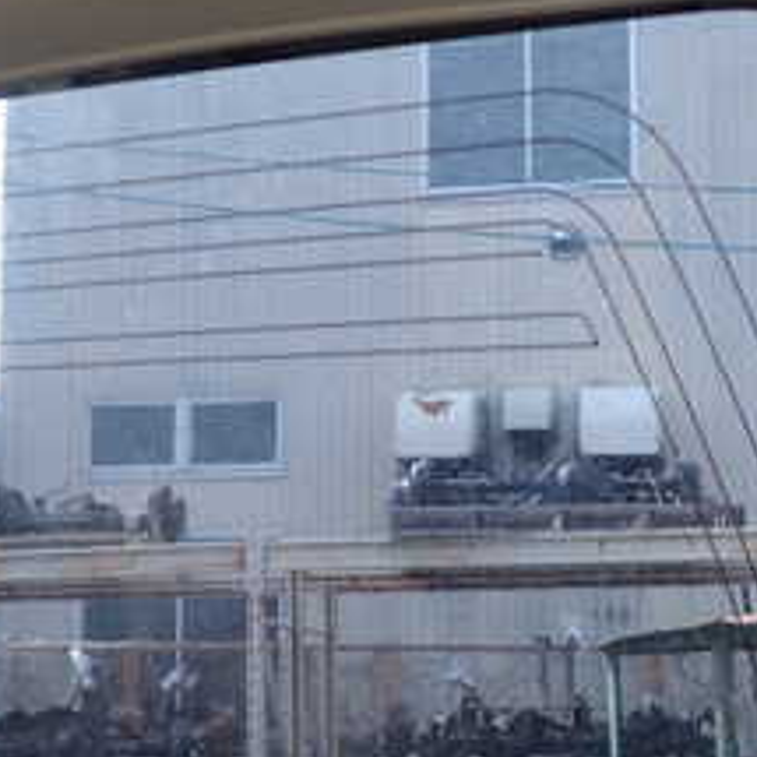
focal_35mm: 74
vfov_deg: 23.3
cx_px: 387
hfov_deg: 23.4
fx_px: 1831
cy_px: 461
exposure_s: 1/50
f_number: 2.3
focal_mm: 5.4
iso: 200
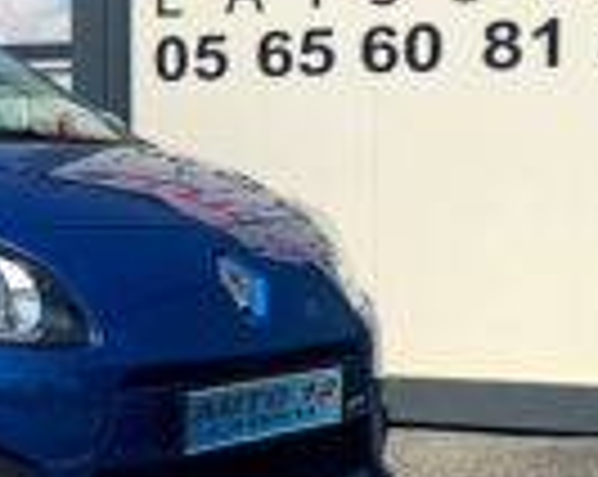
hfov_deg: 23.1
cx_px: 34
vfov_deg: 19.1
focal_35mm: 80
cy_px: 259
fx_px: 1414
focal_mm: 3
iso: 16
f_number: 1.8
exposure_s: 1/2427
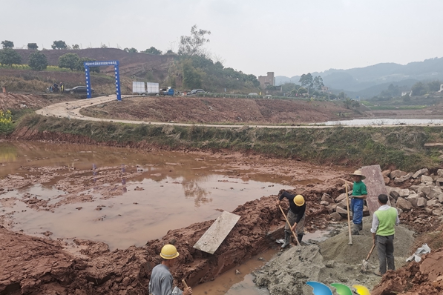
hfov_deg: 63.6
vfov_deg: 44.8
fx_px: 357
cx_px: 228
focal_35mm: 29
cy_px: 173
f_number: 1.8
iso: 50
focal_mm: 4.75
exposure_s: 1/719
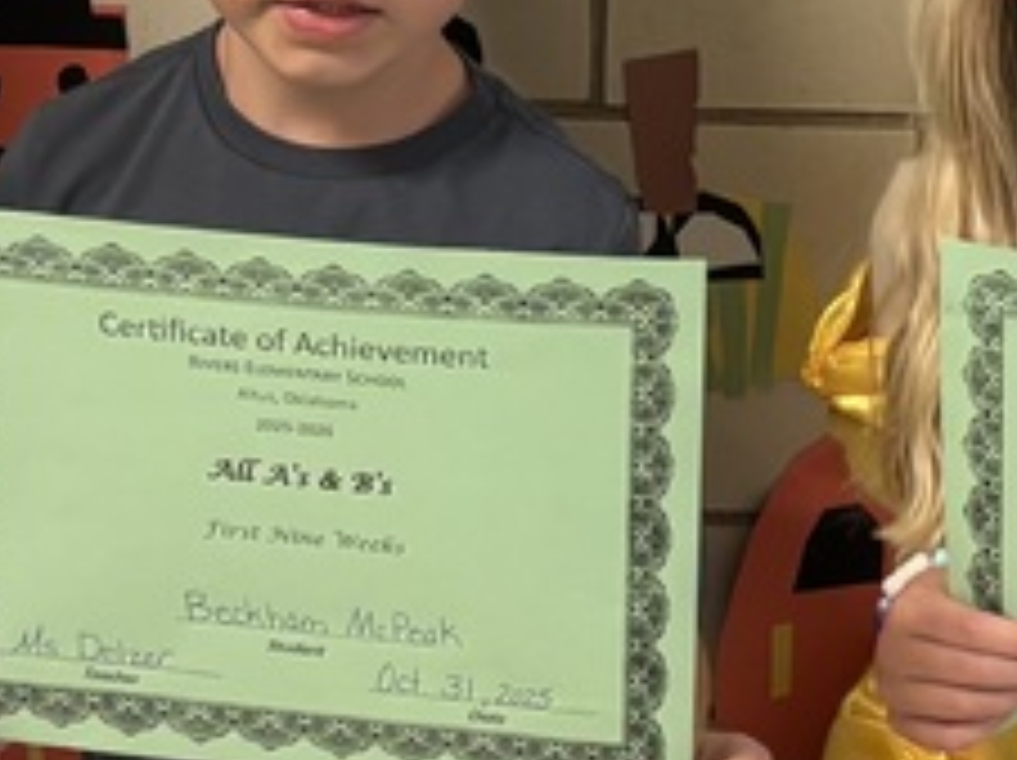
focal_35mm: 118
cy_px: -153
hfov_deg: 16.7
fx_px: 3463
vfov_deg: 12.2
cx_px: 621
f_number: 1.6
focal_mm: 5.96
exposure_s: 1/42
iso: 160
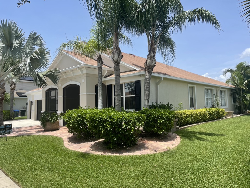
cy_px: 94
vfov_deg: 53.1
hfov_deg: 67.3
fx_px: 188
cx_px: 125
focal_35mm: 26
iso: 32
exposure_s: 1/2786
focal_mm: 5.1
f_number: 1.6
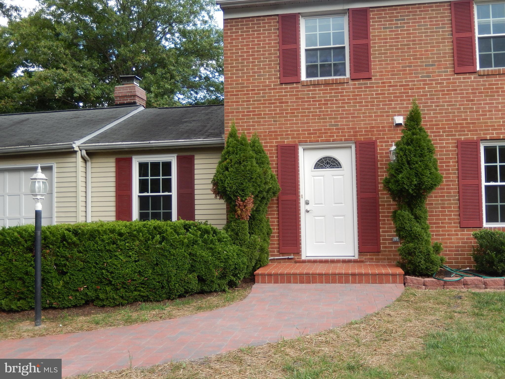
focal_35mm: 36
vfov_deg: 39.7
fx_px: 525
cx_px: 252
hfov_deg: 51.4
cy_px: 190
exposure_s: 1/125
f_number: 4
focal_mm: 6.5
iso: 125
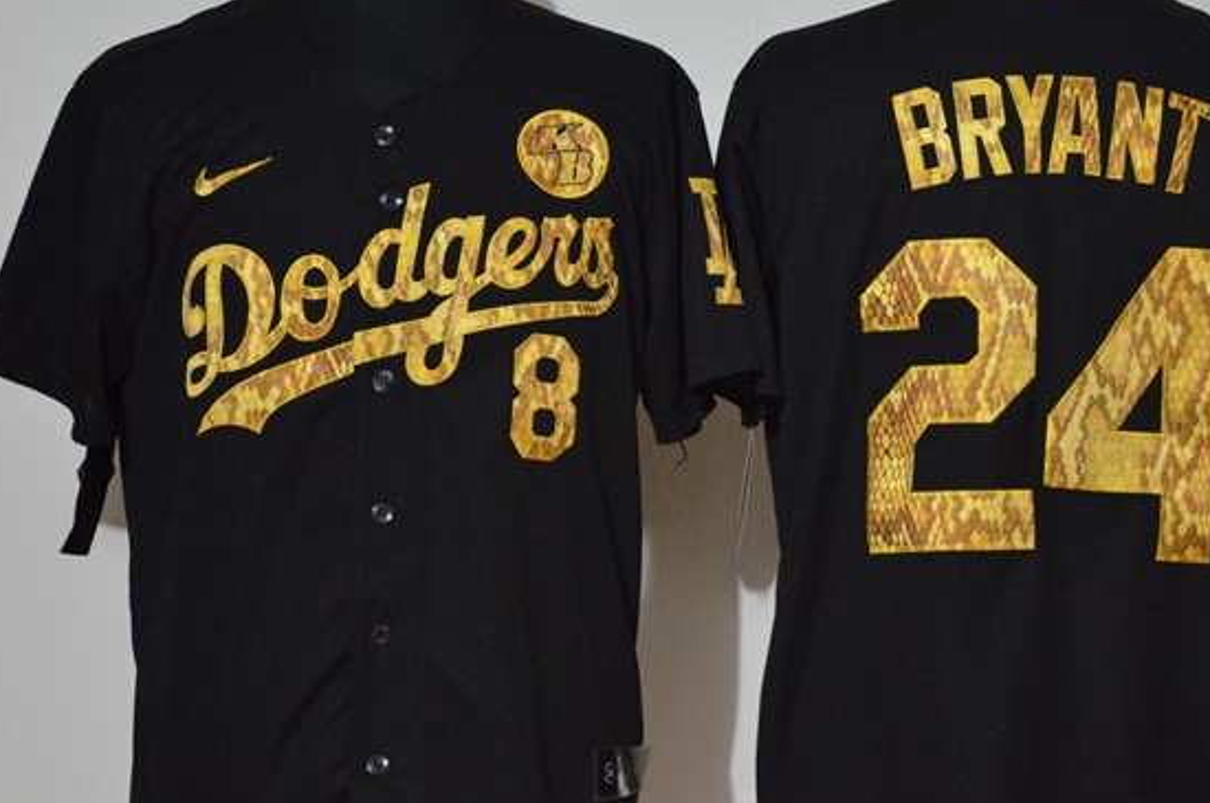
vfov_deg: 12.5
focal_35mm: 109
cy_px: 389
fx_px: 3658
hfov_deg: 18.8
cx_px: 706
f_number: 4.8
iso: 4000
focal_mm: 50
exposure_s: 1/15
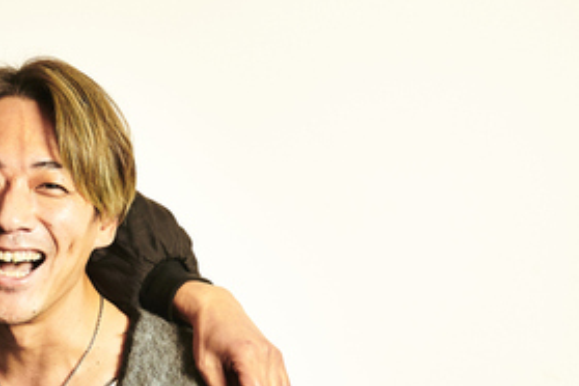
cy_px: 404
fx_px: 1962
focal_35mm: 122
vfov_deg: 11.1
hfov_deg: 16.4
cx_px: -29
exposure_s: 1/125
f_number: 11
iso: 800
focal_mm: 48
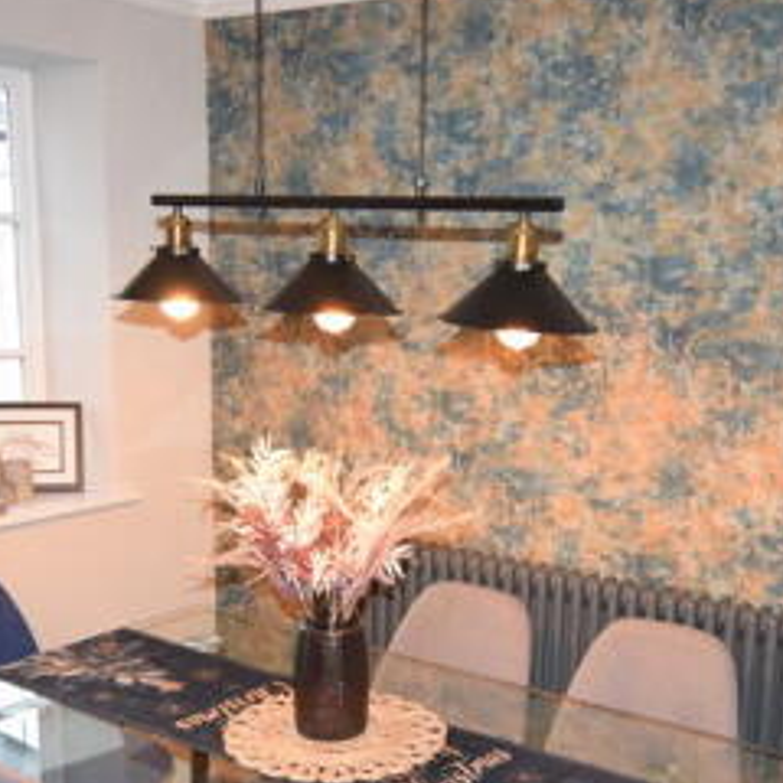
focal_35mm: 45
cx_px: 462
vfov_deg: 37.1
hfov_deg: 37.3
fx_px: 1156
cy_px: 507
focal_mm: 13
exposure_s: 1/60
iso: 2000
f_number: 4.5
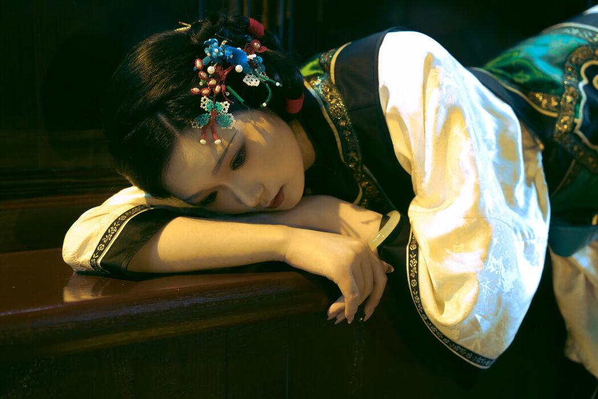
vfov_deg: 21.9
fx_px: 1030
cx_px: 299
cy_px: 200
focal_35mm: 62
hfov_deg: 32.4
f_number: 2.8
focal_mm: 62
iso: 1000
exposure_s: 1/200
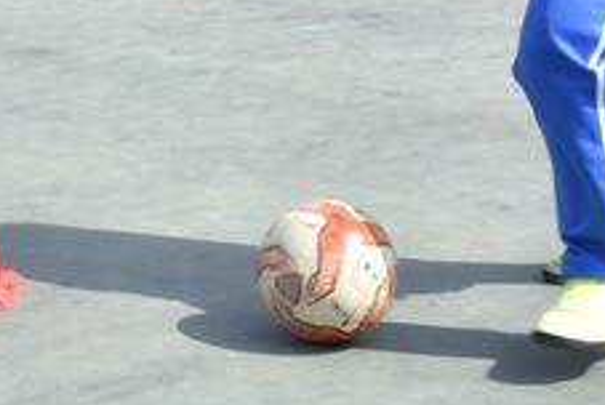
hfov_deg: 20.0
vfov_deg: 13.3
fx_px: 1666
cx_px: 11
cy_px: -133
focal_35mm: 99
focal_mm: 20
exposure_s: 1/250
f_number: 7.1
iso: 100
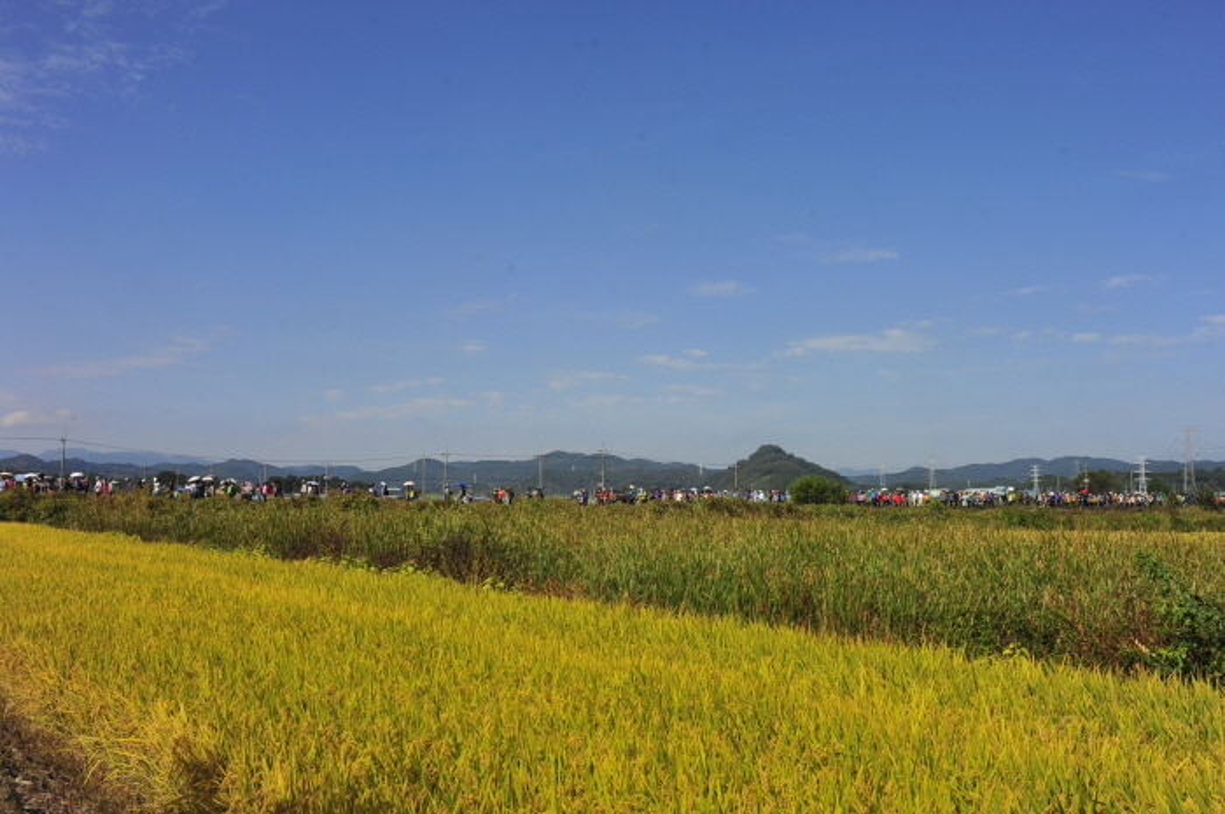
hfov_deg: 54.5
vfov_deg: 37.8
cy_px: 407
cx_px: 612
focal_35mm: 35
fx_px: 1190
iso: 200
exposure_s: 1/400
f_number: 11
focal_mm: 35
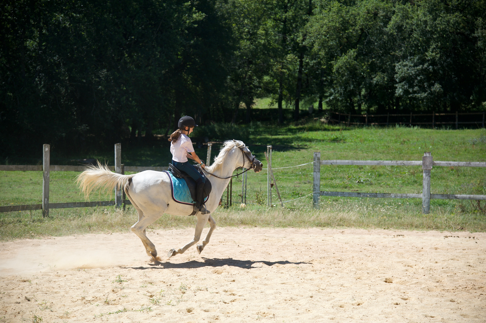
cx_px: 243
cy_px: 162
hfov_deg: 26.0
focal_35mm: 78
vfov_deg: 17.5
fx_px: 1052
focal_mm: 78
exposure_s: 1/1000
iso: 200
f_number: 4.5
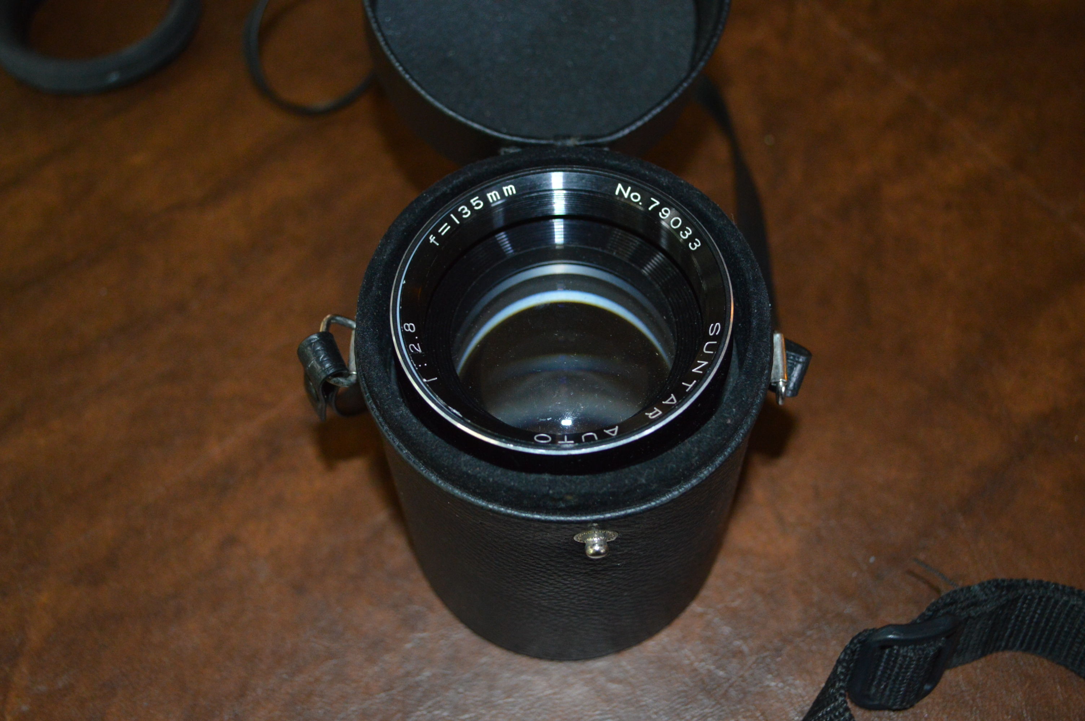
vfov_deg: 31.8
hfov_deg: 46.4
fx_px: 1265
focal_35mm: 42
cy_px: 360
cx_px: 542
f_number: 4.5
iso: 1800
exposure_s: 1/60
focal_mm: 28
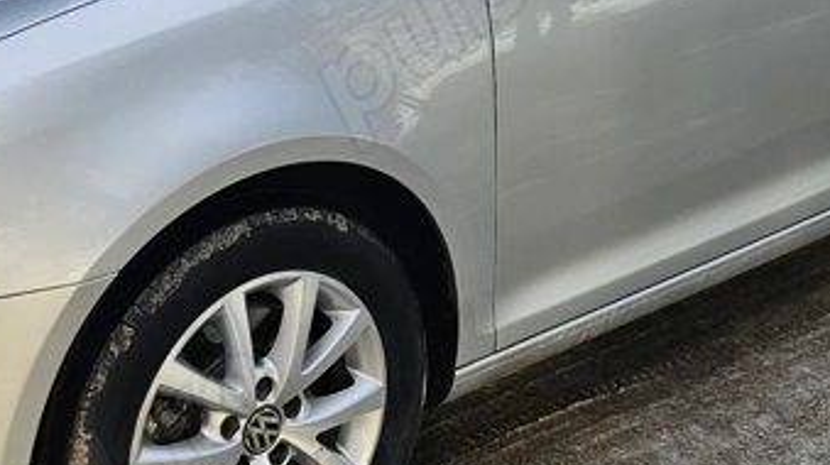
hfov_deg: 28.5
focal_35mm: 74
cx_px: 291
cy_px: -32
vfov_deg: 15.9
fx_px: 1627
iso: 40
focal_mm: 5.4
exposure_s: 1/180
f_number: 1.8
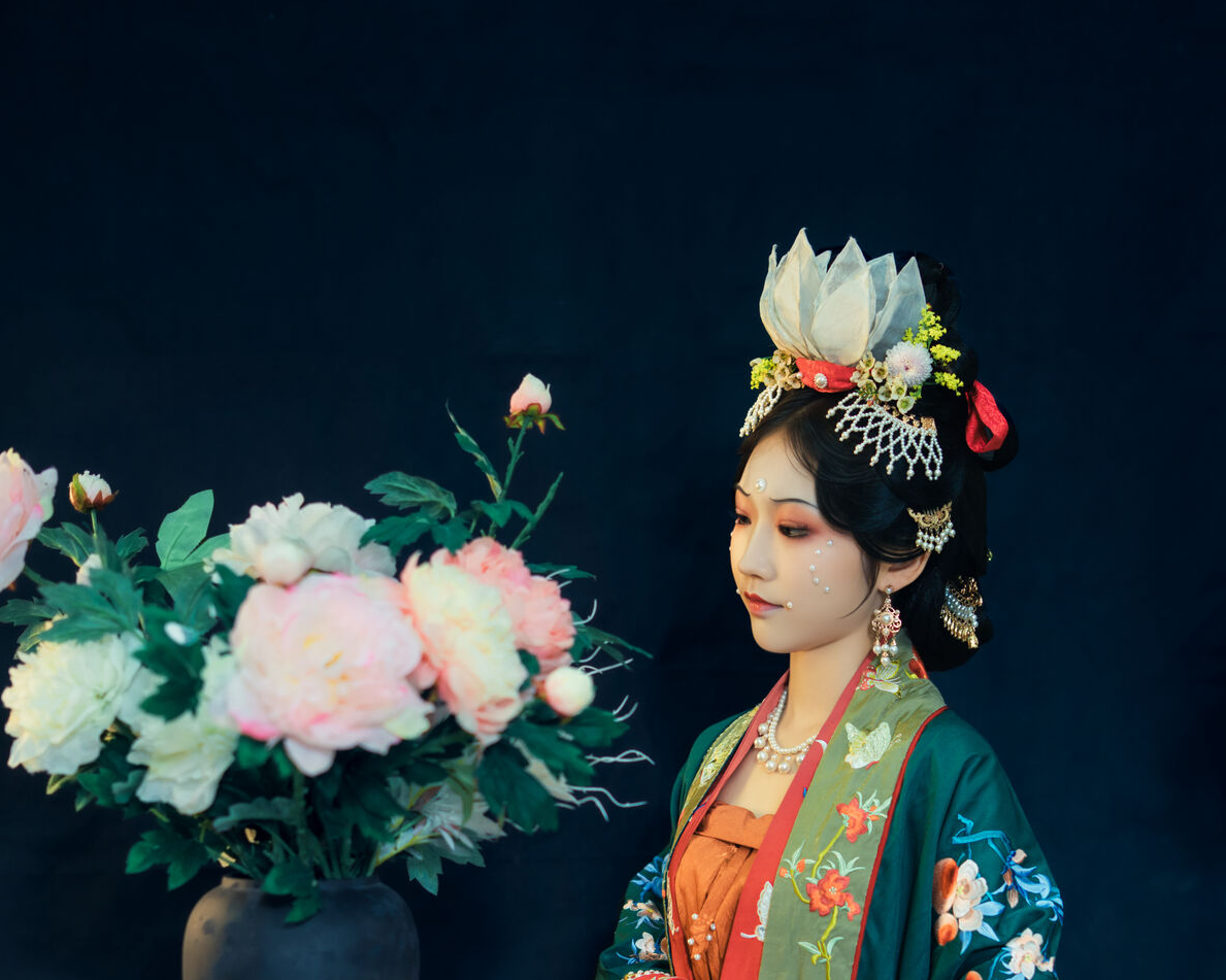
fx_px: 2576
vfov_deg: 21.3
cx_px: 611
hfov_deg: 26.8
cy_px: 764
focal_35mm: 71
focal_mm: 50
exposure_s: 1/80
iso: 200
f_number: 2.2
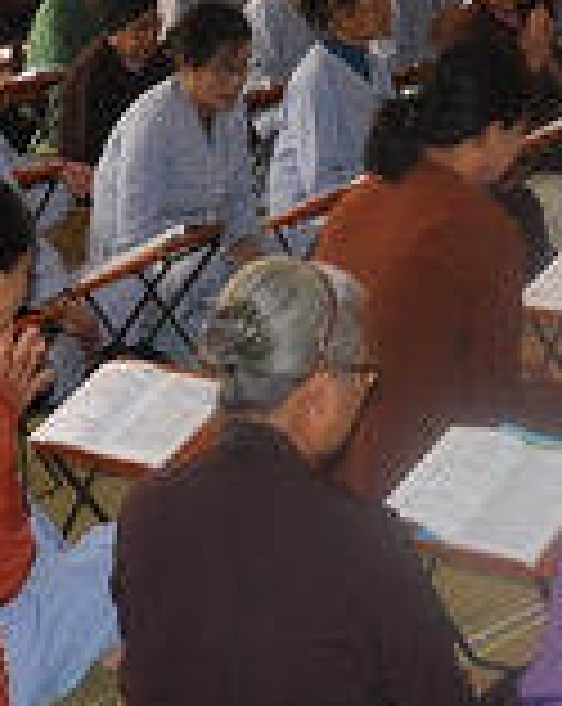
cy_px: 342
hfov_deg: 14.5
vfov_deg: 18.3
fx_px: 2189
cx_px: 513
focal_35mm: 105
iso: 250
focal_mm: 18
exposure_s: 1/60
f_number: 3.5
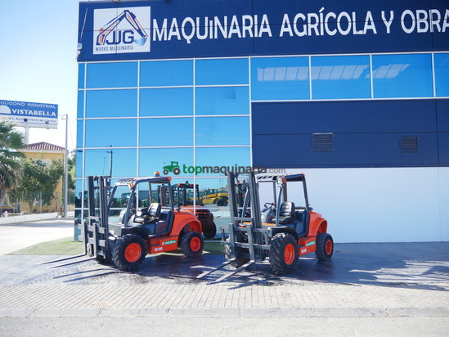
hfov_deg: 63.4
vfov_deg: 49.8
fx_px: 363
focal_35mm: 28
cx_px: 224
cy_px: 168
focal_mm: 14
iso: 200
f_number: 3.5
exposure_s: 1/640
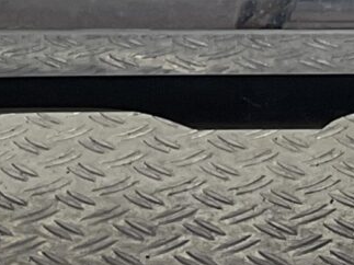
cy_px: -457
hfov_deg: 8.5
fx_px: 2351
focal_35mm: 230
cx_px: 480
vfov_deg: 6.1
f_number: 1.8
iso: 16
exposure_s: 1/209
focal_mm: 3
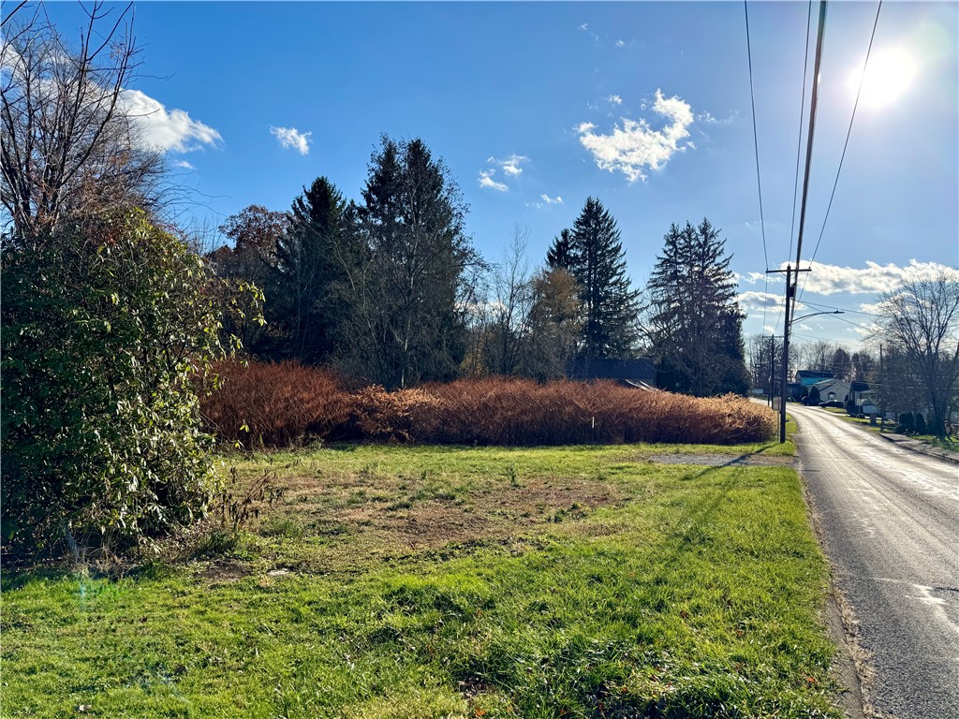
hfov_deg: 71.6
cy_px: 360
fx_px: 665
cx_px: 480
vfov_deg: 56.8
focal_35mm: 24
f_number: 1.78
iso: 80
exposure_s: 1/6410
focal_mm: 6.76
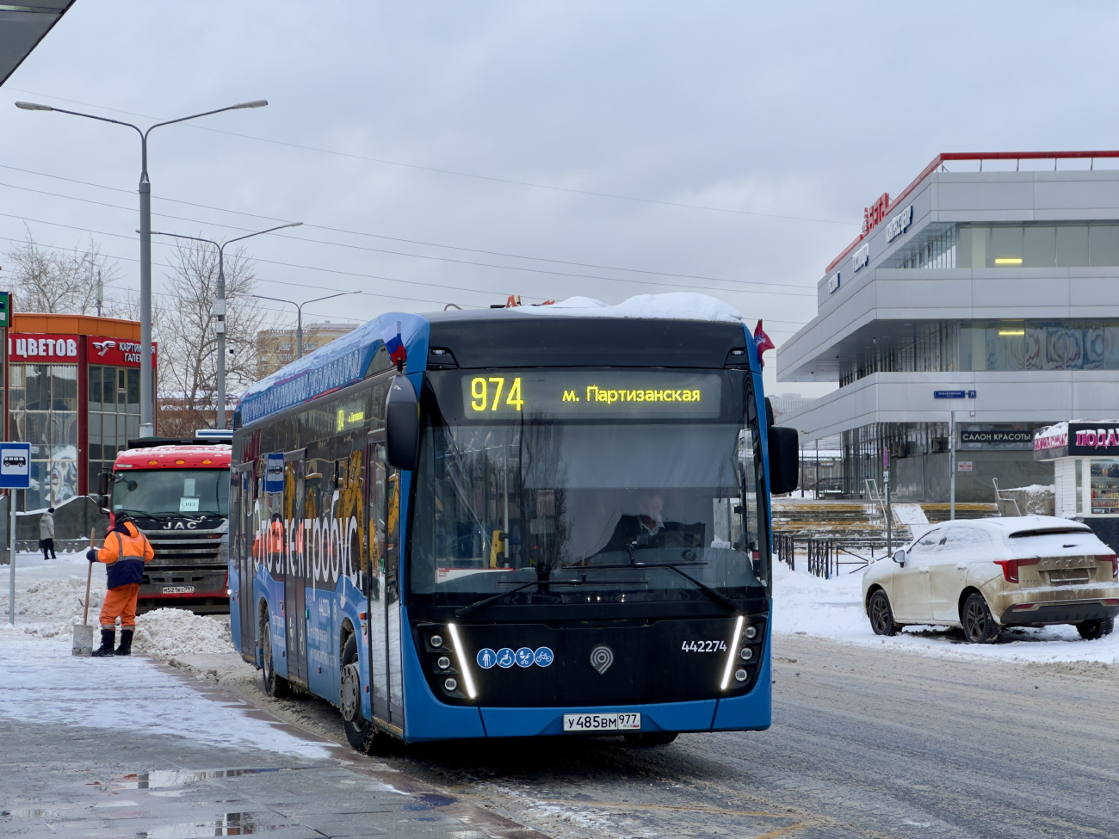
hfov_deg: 25.3
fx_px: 2489
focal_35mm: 77
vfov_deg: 19.1
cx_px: 560
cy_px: 420
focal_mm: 9
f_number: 2.8
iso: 32
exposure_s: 1/131
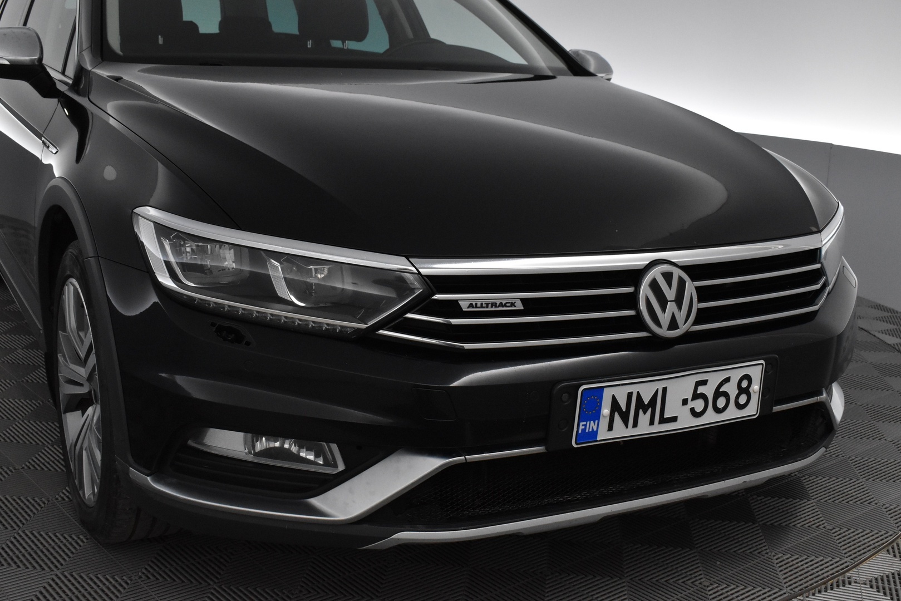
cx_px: 450
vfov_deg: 30.9
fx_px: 1089
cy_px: 300
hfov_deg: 45.0
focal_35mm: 44
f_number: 7.1
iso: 3200
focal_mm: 29
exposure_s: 1/200
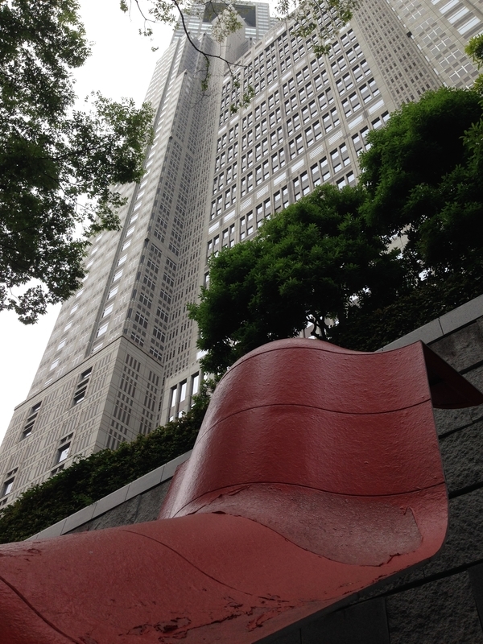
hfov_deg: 42.9
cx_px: 242
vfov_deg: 55.4
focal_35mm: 33
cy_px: 322
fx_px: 614
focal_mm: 4.12
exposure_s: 1/193
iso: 50
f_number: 2.4
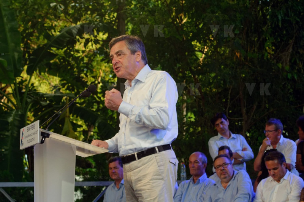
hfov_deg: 19.5
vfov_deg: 13.0
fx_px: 885
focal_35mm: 105
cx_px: 152
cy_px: 101
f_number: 5.6
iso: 800
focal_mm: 70
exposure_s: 1/250
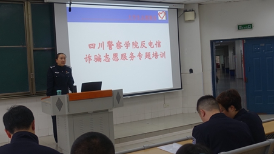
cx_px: 129
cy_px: 75
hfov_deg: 44.6
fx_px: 334
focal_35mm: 46
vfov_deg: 25.9
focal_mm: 11.22
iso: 125
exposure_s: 1/40
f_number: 2.8
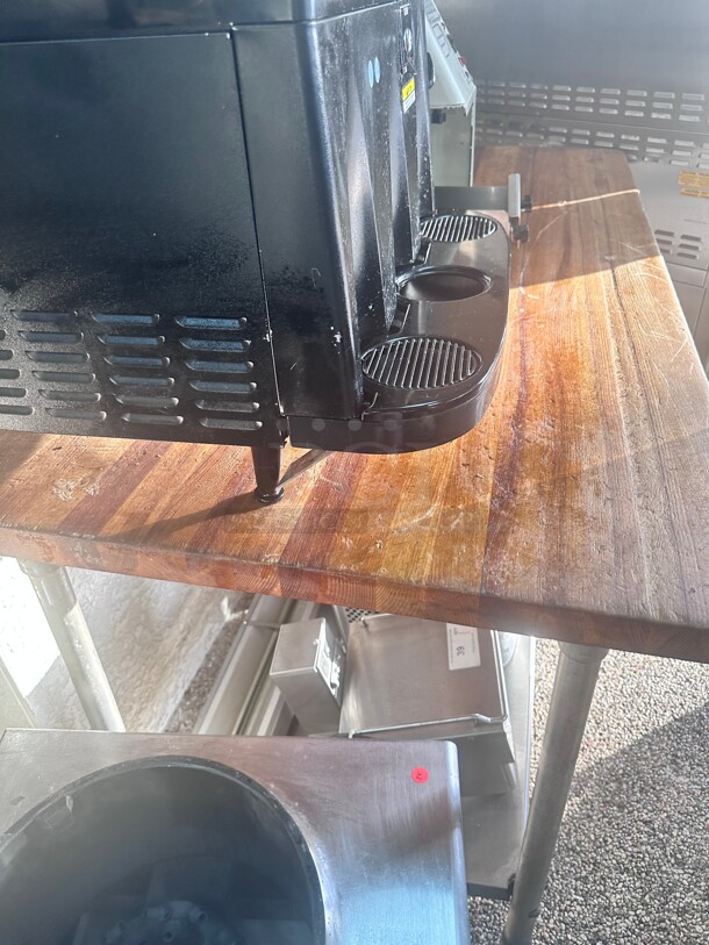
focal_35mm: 24
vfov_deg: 71.6
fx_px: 655
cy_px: 472
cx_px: 354
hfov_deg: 56.8
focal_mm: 6.86
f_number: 1.78
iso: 200
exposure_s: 1/121
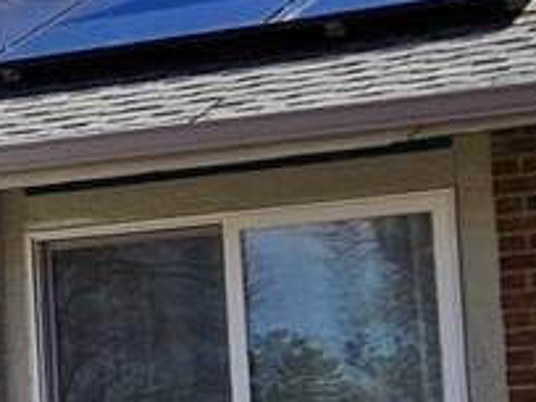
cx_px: -854
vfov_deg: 8.2
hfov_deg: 9.5
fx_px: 2787
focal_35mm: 180
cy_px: 344
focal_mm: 5.4
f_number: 1.8
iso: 32
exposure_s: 1/1704
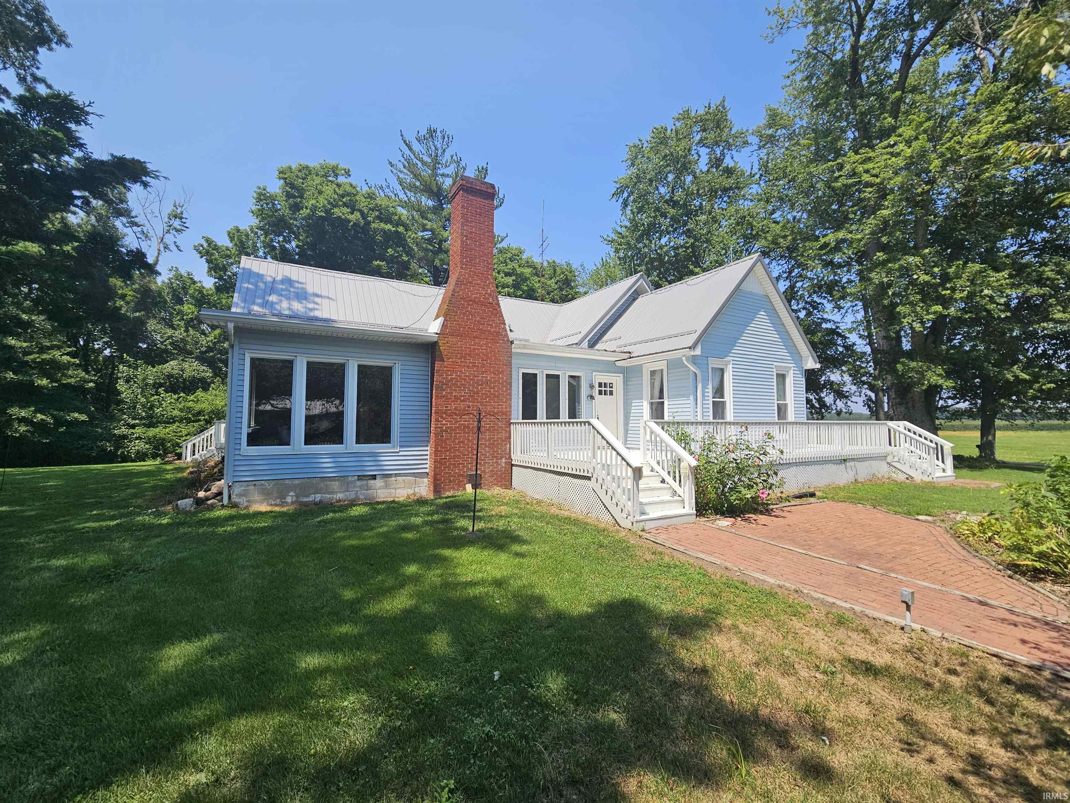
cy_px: 402
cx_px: 535
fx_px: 402
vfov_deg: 89.9
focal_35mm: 13
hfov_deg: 106.2
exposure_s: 1/1804
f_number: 2.2
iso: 50
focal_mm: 2.2
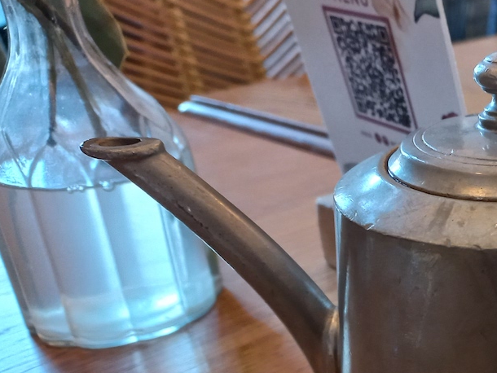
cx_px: 544
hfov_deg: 29.5
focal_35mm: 59
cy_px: 356
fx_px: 847
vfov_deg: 23.9
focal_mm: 4.6
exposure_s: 1/33
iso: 200
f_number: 1.8
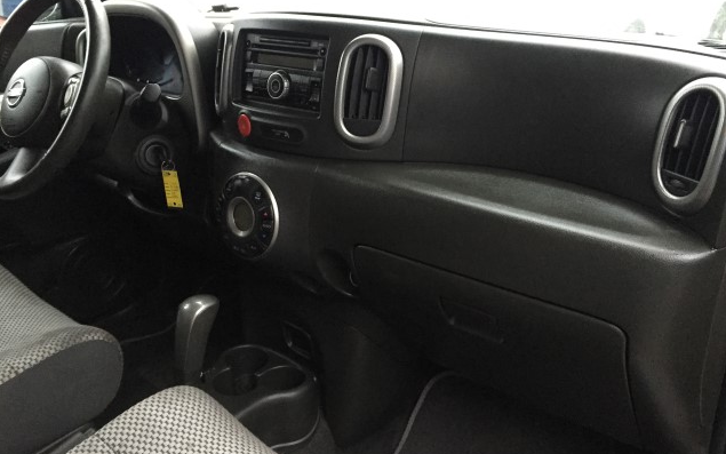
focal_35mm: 31
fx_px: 613
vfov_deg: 40.6
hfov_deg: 61.2
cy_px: 214
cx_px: 362
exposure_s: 1/15
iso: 320
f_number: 2.2
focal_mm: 4.15
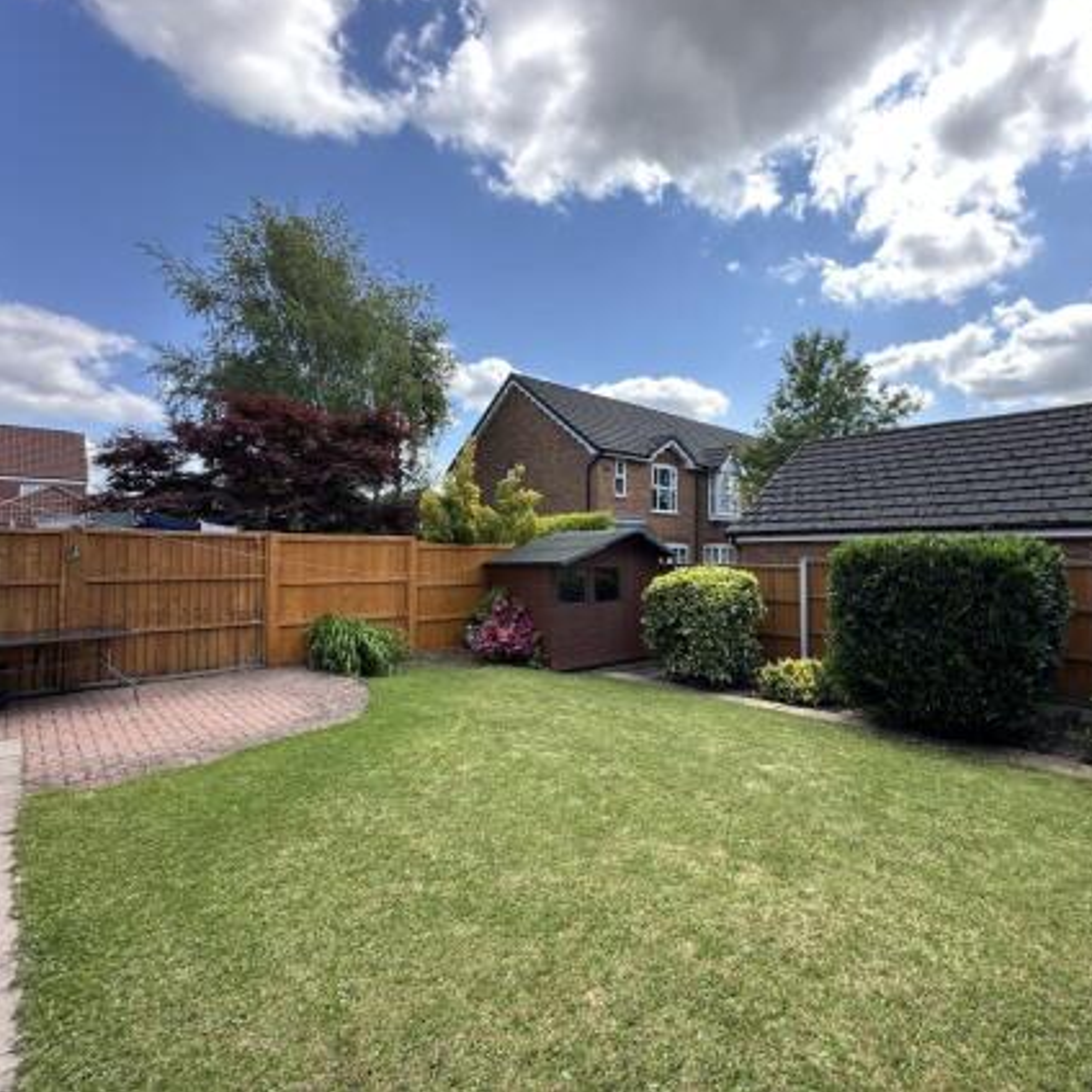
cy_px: 532
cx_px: 666
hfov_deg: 82.7
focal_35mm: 17
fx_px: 607
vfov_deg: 84.0
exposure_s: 1/643
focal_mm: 2.22
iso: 40
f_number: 2.2
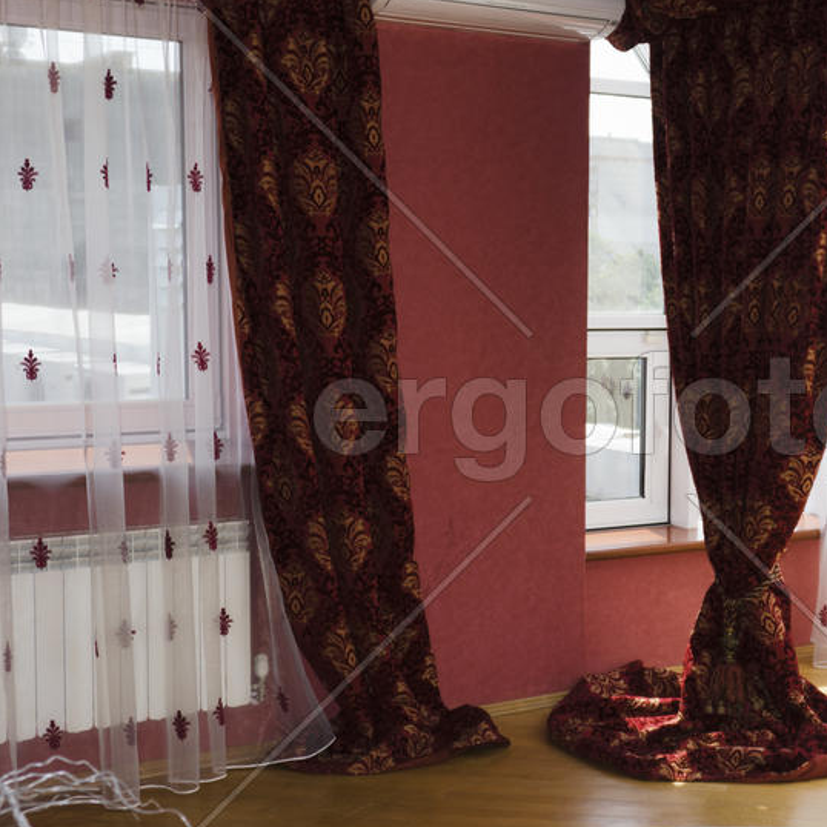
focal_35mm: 58
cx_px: 610
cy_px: 417
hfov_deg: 29.1
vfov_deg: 29.6
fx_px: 1568
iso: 110
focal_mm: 28
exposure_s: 1/200
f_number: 3.5
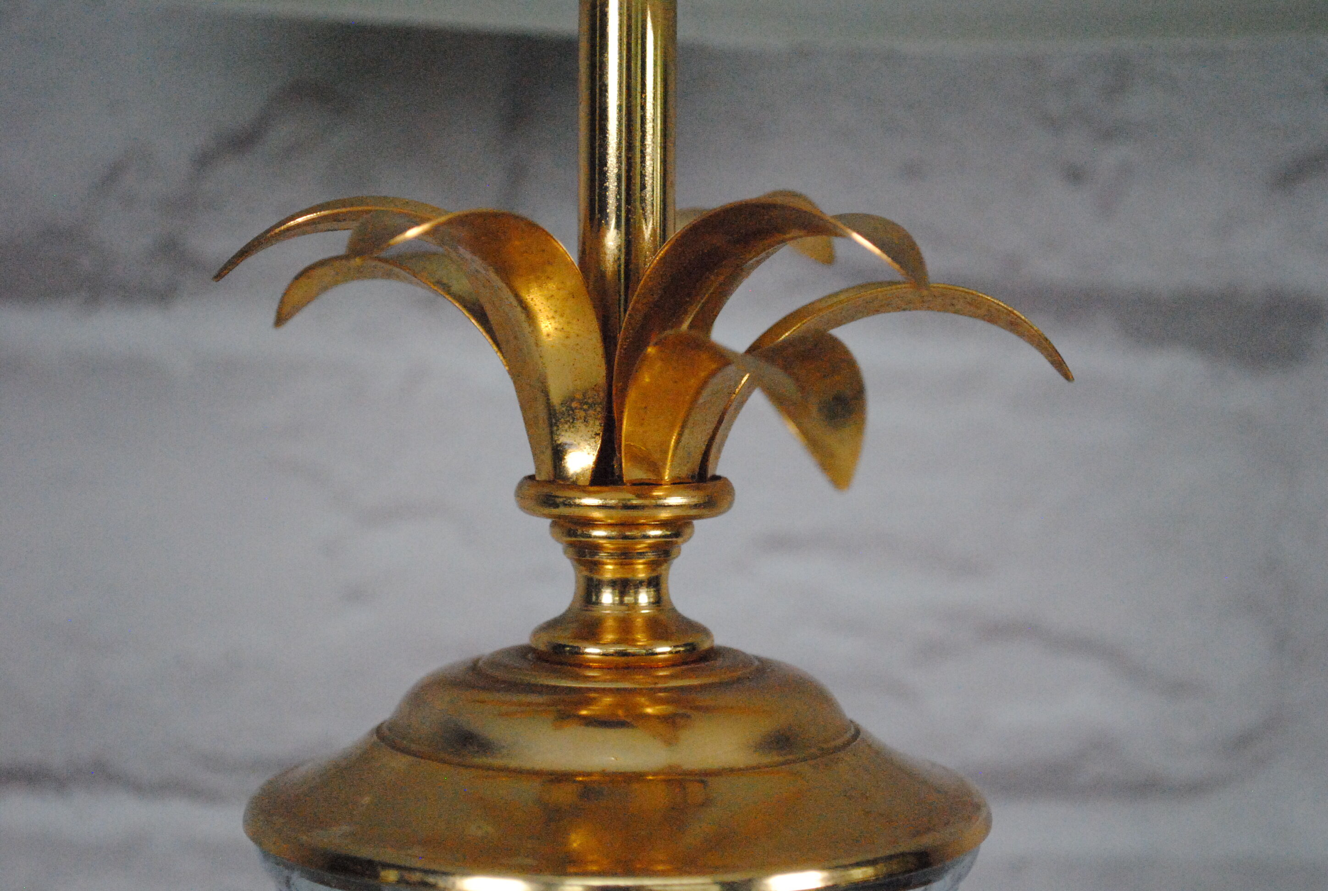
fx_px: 2661
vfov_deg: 19.0
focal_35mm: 72
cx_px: 664
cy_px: 446
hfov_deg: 28.0
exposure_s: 1/3200
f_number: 5.6
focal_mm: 48
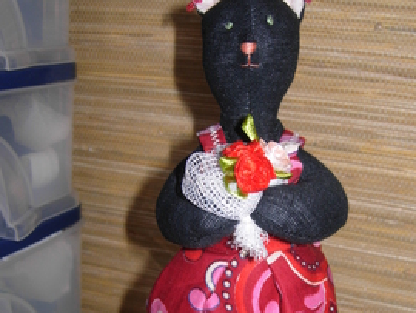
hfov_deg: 32.1
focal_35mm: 60
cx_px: 223
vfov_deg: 23.9
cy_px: 267
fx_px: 722
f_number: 2.7
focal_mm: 7.5
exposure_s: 1/45.2
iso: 50
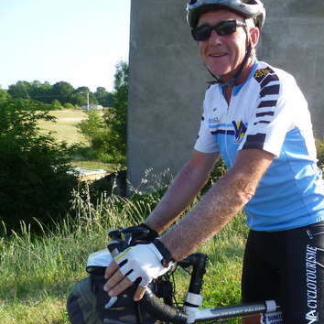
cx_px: 260
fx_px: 445
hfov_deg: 38.5
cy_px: 181
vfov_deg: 40.0
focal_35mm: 42
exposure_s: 1/320
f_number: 2.8
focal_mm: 5
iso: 80
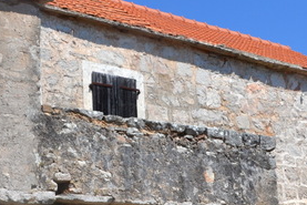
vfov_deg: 17.5
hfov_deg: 25.9
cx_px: 127
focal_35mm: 78
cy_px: 137
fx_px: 665
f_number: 8
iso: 100
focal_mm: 18
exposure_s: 1/250
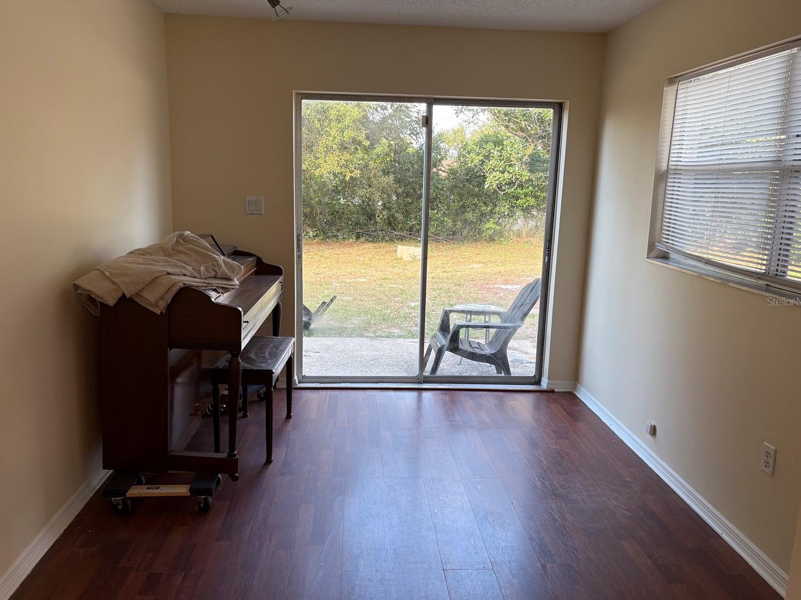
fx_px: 648
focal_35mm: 28
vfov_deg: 49.7
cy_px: 301
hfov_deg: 63.4
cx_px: 386
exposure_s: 1/120
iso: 64
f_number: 1.6
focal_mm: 5.96
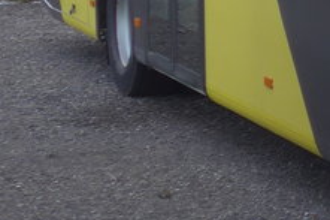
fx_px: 2281
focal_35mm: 249
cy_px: -130
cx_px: 788
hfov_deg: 7.7
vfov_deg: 5.5
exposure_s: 1/100
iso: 80
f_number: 2.8
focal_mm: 9
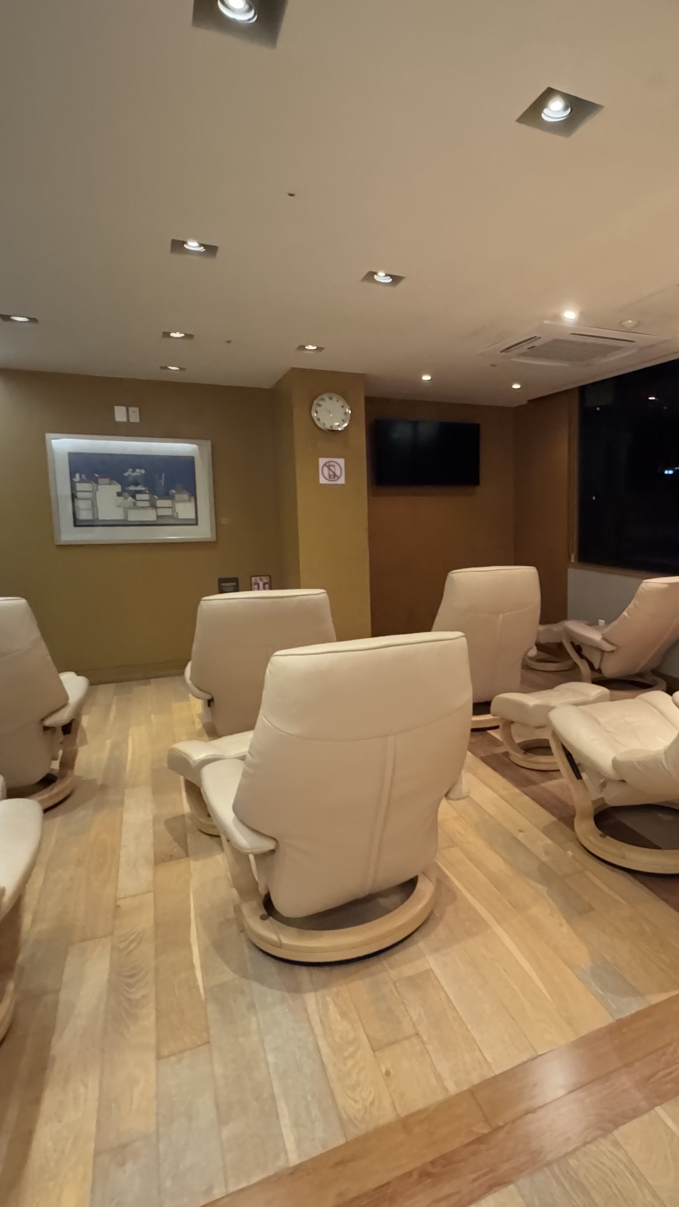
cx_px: 491
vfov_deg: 83.8
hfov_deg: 51.8
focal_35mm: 21
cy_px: 595
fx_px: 672
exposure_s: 1/40
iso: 1250
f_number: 2.2
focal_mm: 2.22
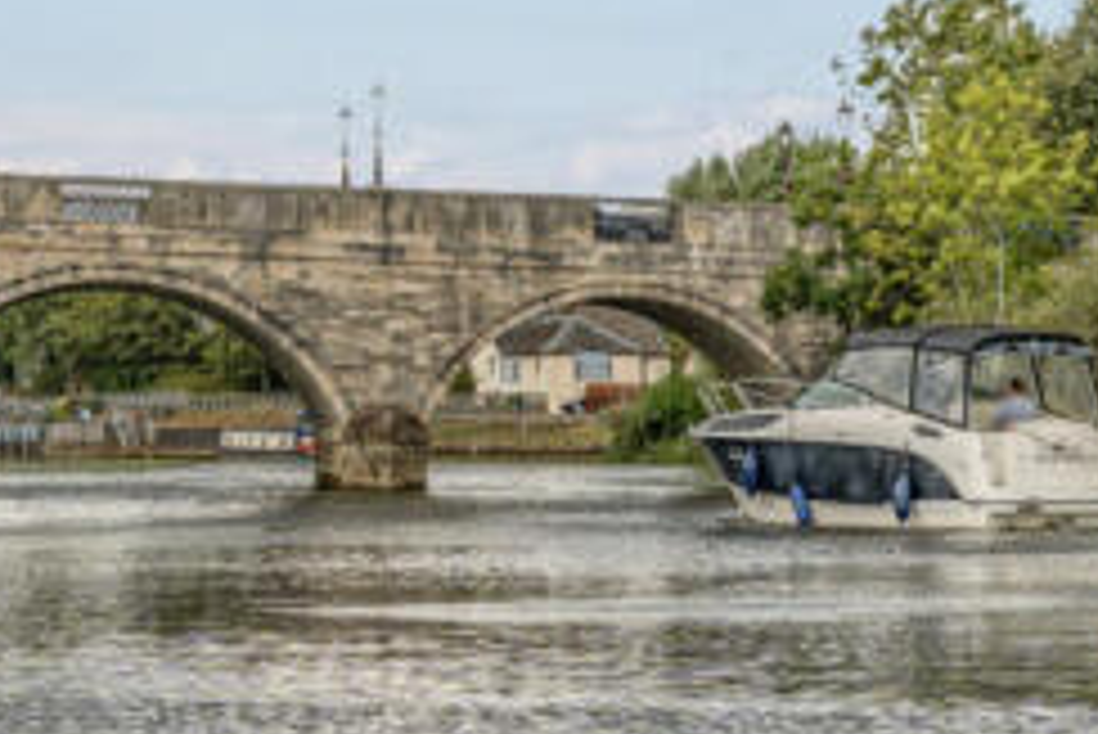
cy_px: 349
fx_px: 4089
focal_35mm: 134
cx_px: -173
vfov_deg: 10.2
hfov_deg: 14.8
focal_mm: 50
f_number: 8
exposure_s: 1/200
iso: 100
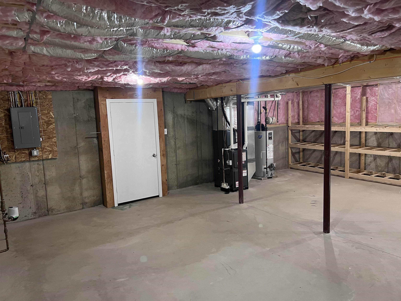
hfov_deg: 67.3
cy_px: 150
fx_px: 301
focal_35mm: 26
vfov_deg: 53.1
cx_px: 200
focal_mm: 5.7
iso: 400
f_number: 1.5
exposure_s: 1/60
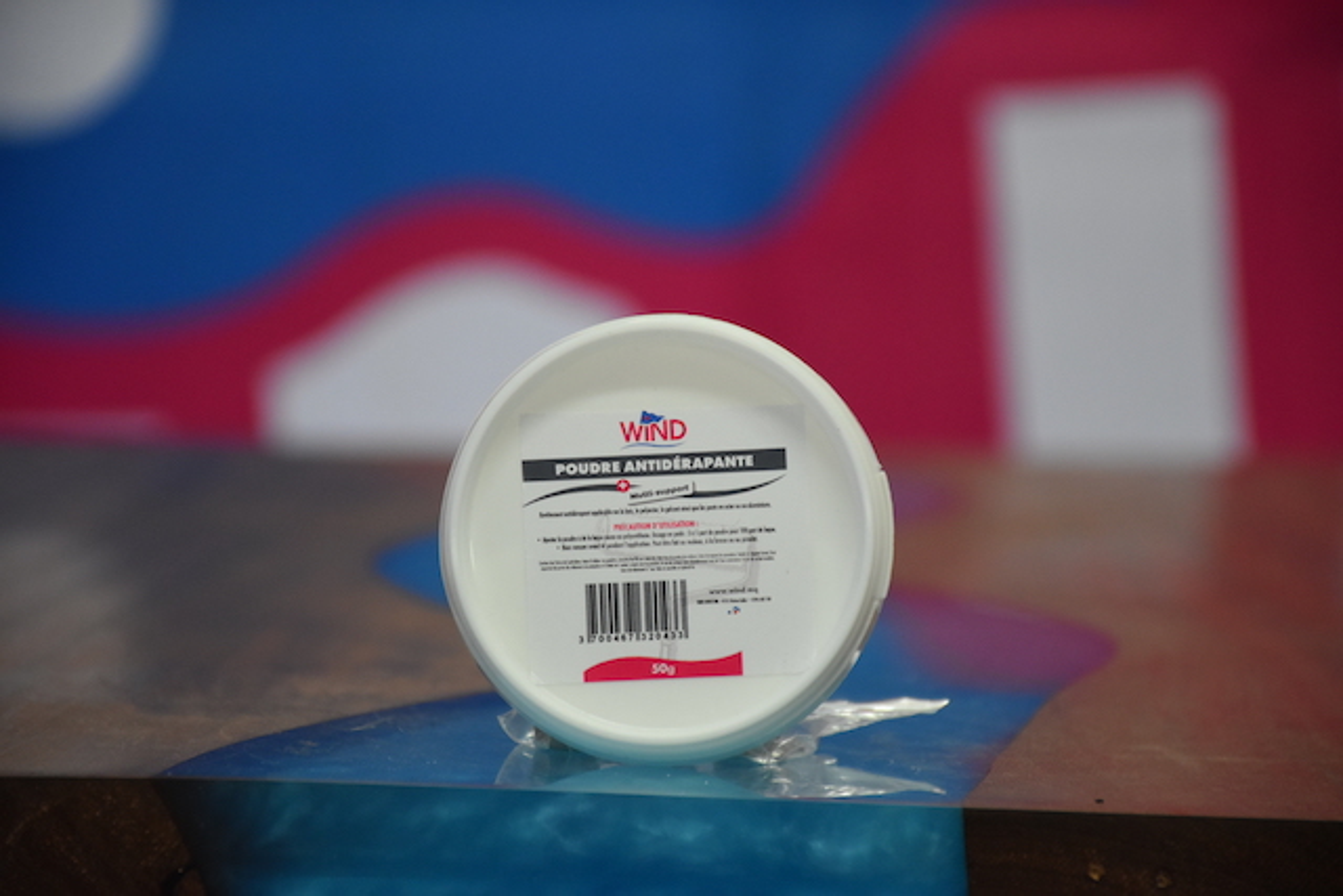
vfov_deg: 6.5
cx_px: 672
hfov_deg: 9.8
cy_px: 448
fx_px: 7835
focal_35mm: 210
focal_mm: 140
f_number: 5.6
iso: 1600
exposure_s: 1/125
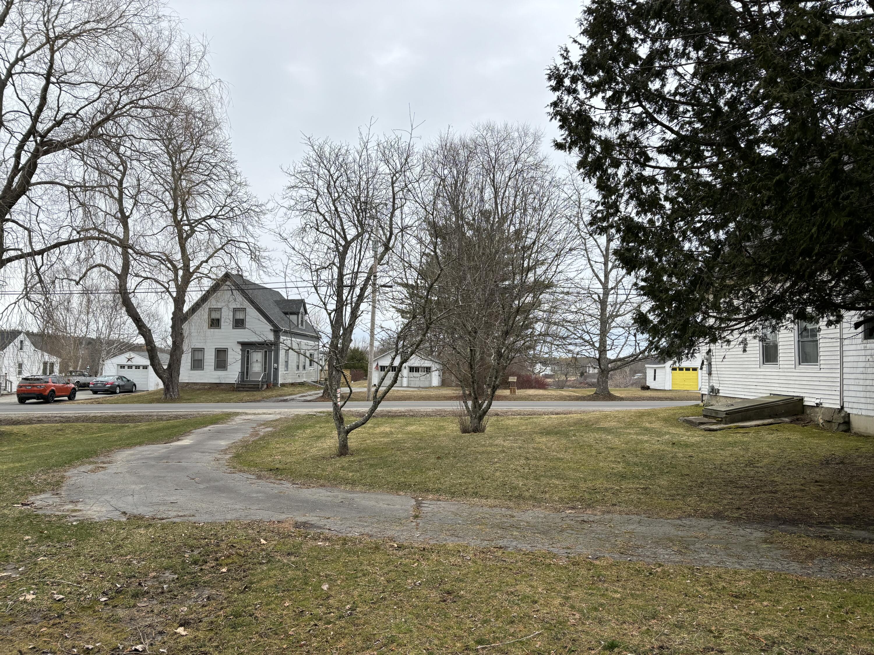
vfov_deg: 53.1
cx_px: 437
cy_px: 328
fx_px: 656
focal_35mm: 26
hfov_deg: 67.3
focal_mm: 5.96
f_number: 1.6
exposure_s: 1/961
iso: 50
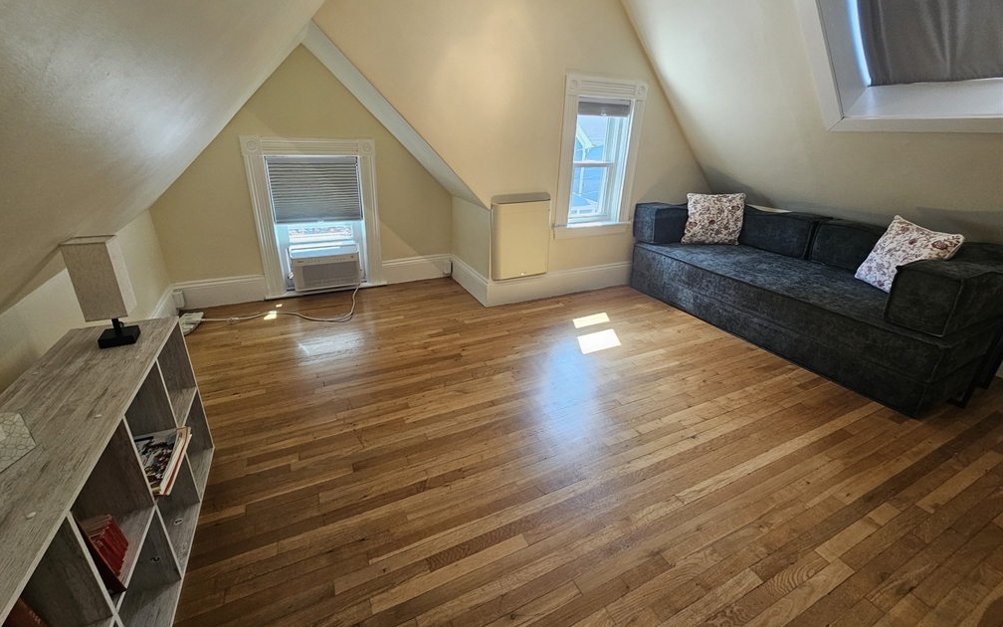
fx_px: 383
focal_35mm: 14
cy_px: 287
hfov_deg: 105.3
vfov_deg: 78.5
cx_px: 495
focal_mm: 2.2
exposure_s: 1/60
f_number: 2.2
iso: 125
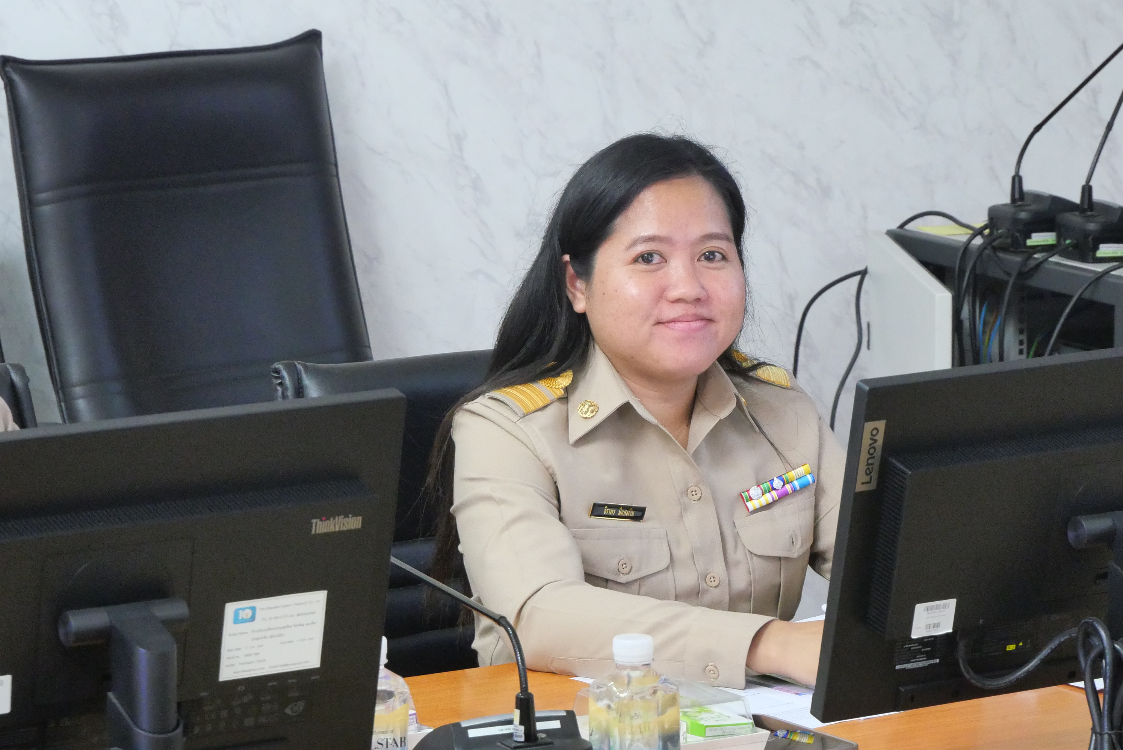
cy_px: 413
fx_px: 4807
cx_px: 674
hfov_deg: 13.3
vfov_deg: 8.9
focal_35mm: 154
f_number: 7.1
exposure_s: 1/15
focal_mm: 60
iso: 3200
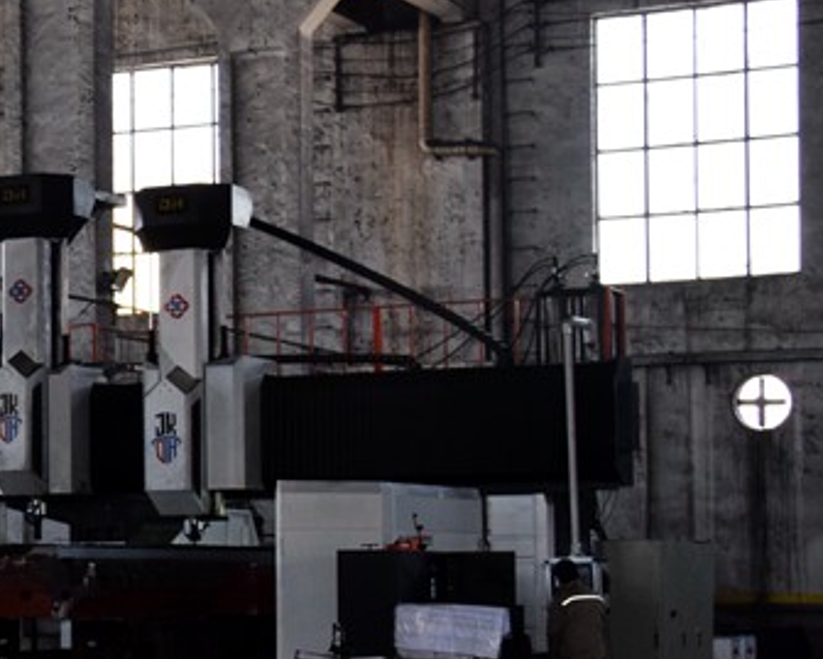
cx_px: -15
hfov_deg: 17.2
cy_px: 456
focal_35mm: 109
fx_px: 2656
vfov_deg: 14.1
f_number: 5
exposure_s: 1/100
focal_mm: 28
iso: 800
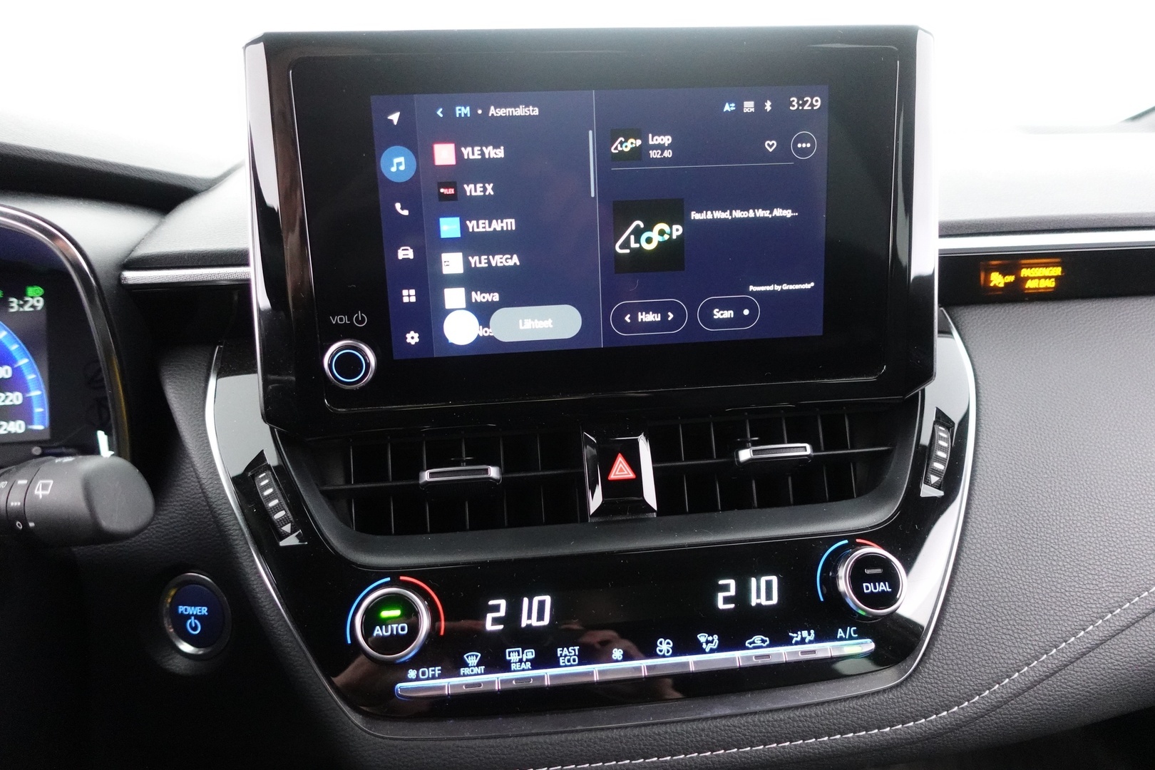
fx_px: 770
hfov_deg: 73.7
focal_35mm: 24
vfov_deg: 53.1
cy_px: 385
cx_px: 578
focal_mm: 9.4
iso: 3200
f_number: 1.8
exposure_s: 1/40
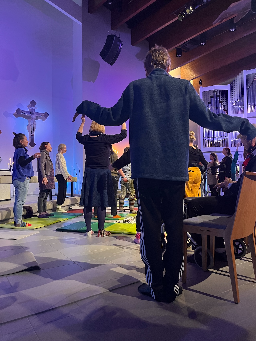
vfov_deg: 67.3
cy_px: 170
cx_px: 128
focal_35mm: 26
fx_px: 256
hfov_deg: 53.1
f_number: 1.6
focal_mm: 5.1
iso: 640
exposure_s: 1/40
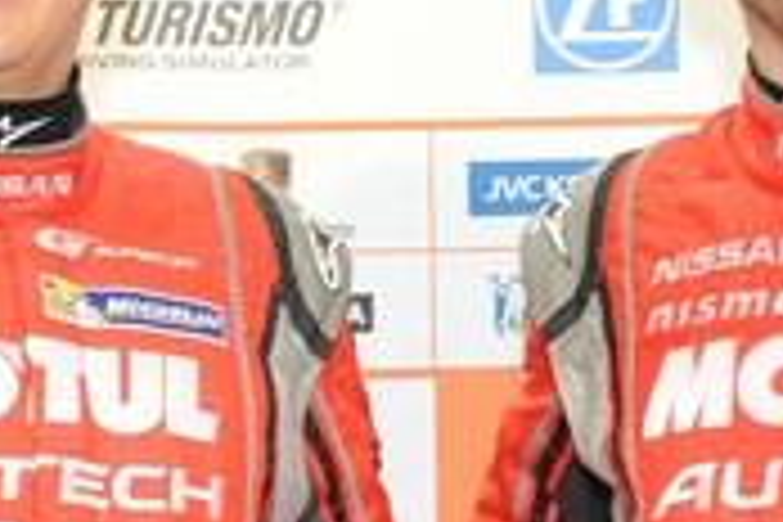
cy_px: 392
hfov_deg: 13.8
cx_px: 464
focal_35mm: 149
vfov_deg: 9.2
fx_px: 3240
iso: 1600
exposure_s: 1/60
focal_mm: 36
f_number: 5.6
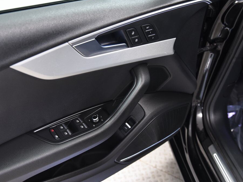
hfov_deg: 42.9
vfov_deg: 32.9
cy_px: 91
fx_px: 309
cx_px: 108
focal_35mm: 44
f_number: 4
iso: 1600
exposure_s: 1/20
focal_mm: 40
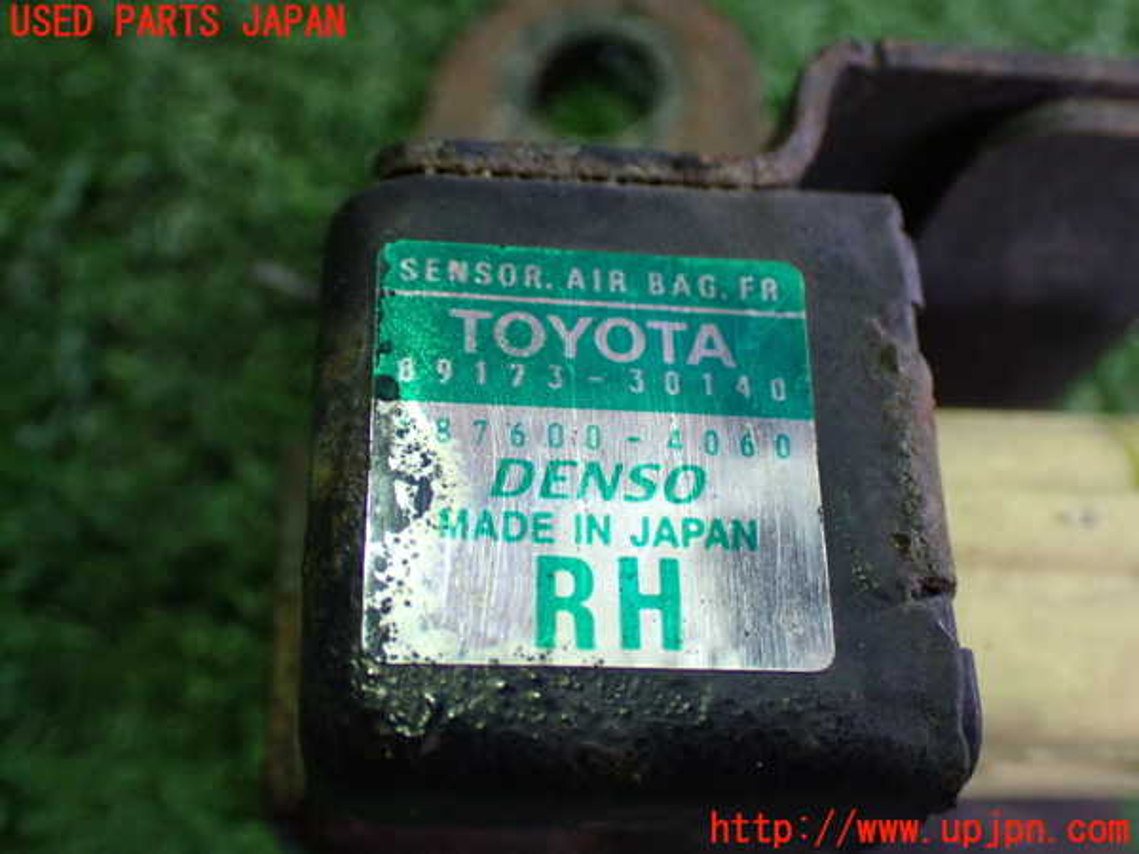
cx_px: 570
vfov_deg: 32.9
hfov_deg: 42.9
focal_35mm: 44
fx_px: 1448
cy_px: 427
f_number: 2.9
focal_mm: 7.84
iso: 800
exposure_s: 1/60
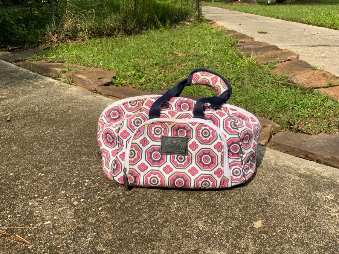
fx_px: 284
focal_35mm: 29
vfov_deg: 48.2
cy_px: 127
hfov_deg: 61.7
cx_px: 170
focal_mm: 3
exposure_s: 1/2058
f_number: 1.8
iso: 16
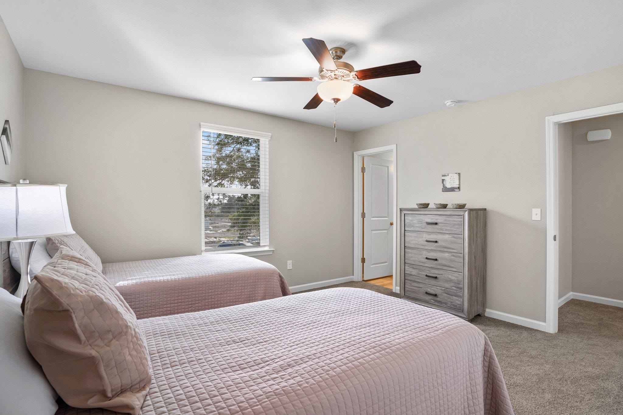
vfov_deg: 70.4
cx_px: 312
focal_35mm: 17
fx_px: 294
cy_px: 208
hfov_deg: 93.3
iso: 100
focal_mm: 17
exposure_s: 2
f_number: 9
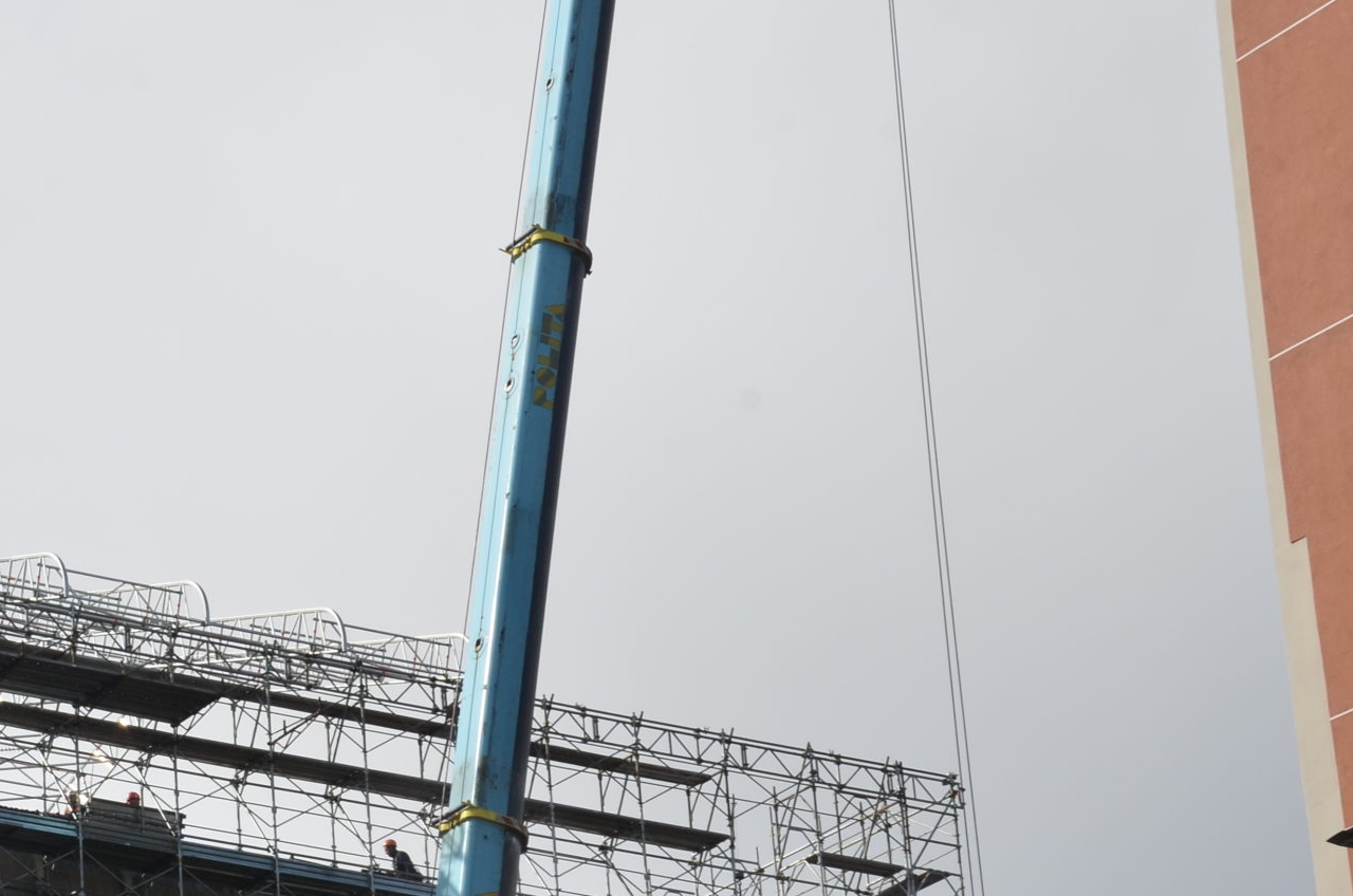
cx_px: 2
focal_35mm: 144
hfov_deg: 14.1
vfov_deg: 9.5
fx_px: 5401
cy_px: 708
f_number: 14
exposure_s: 1/200
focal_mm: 48
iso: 200
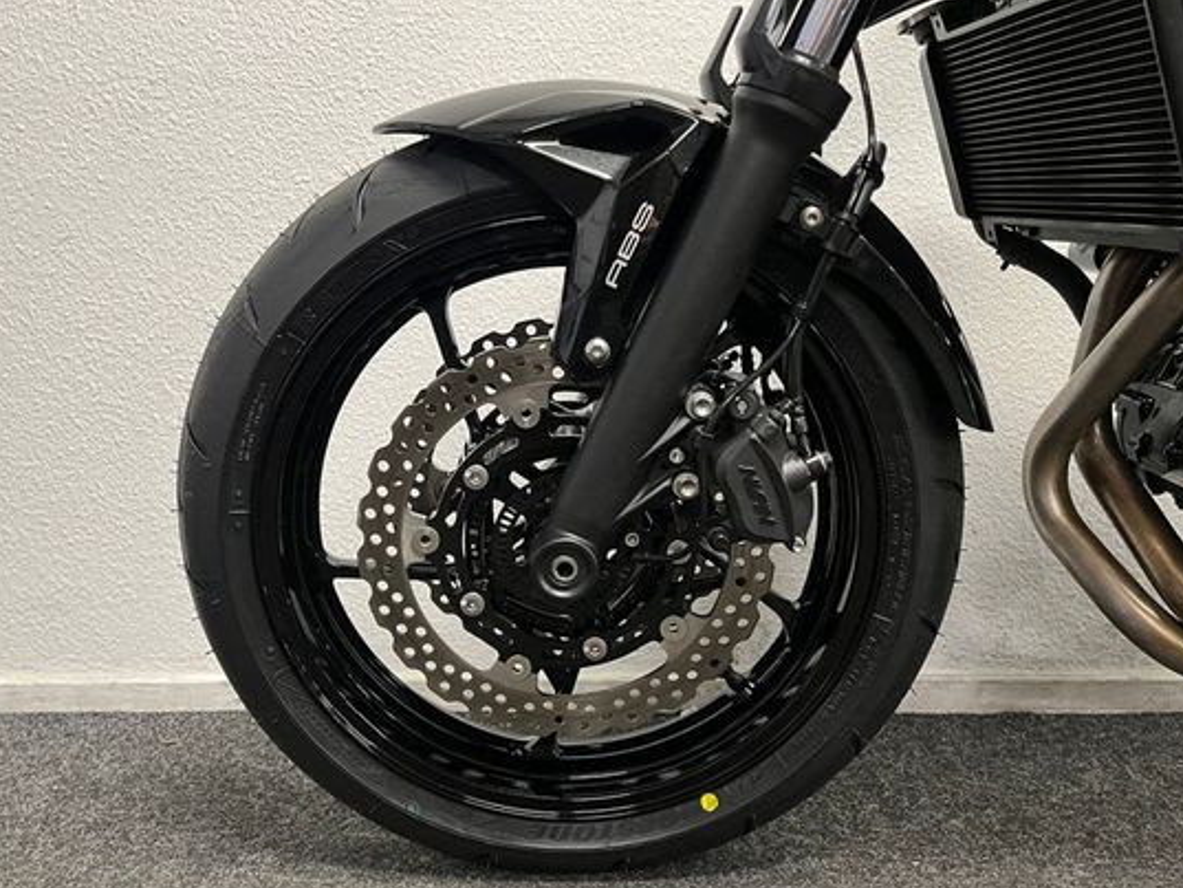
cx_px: 542
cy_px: 478
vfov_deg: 45.4
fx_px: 1060
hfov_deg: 58.3
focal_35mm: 31
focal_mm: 5.1
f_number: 1.6
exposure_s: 1/50
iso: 200
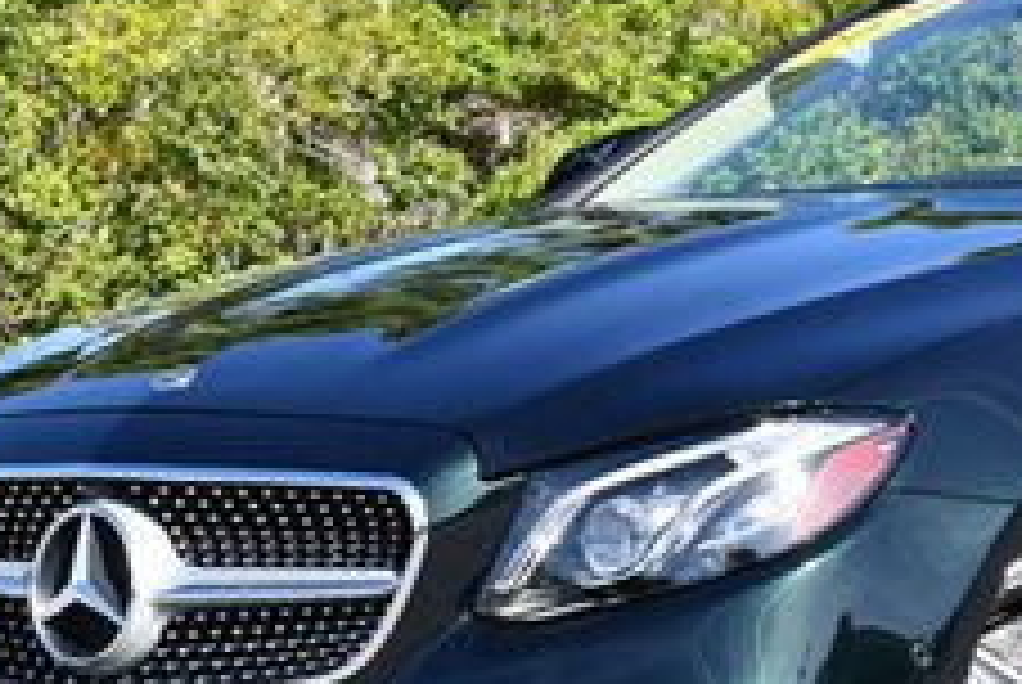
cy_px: 248
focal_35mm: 158
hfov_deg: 12.8
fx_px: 4491
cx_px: 1013
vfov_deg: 8.7
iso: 200
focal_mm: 28
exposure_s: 1/250
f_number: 8
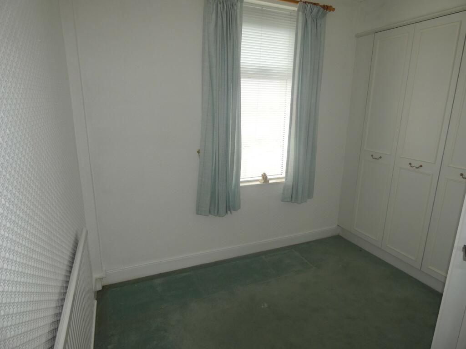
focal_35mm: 20
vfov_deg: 66.0
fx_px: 269
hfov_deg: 81.7
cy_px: 174
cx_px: 233
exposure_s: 1/125
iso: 125
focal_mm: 3.6
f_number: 2.8
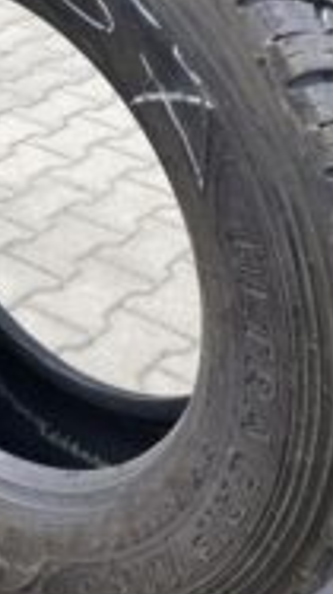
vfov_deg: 32.0
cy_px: 186
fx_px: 1022
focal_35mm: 65
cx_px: 60
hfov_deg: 18.3
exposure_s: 1/1447
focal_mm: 4.25
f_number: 1.8
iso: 32
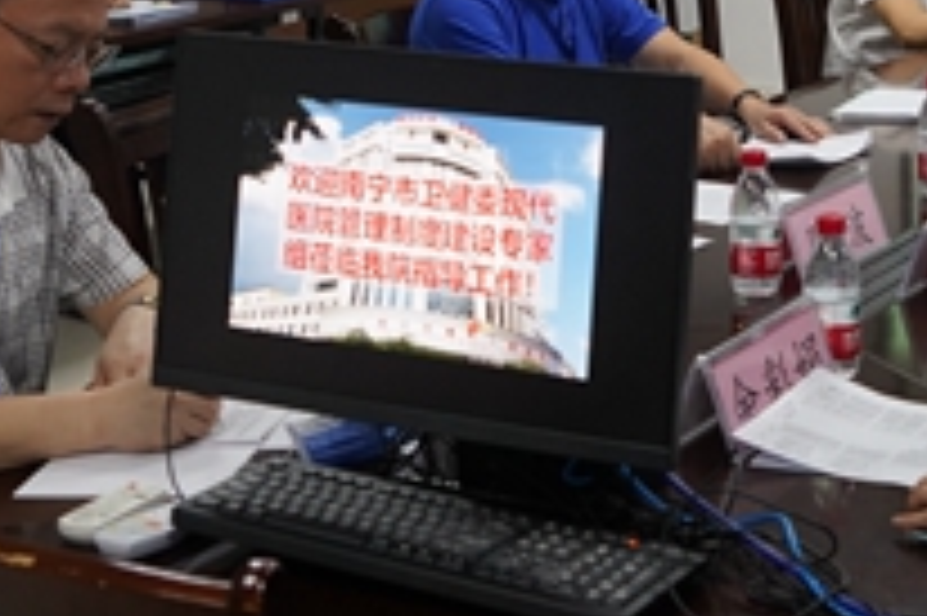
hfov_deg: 23.1
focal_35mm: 84
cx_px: 954
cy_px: -261
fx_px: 2161
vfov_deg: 15.2
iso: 1250
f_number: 3.2
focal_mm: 24
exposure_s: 1/100
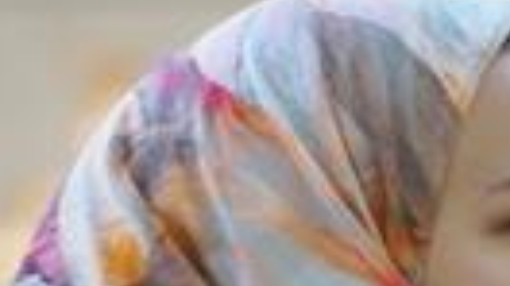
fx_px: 8229
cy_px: 661
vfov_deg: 2.0
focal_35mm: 609
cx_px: 398
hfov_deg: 3.5
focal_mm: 165
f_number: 5.6
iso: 500
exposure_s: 1/125
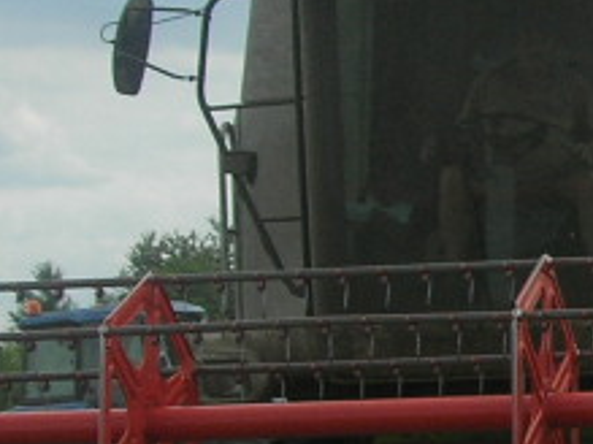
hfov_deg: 10.4
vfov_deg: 8.3
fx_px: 3048
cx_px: 1124
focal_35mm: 178
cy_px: 341
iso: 64
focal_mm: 7.8
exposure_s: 1/552
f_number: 4.8
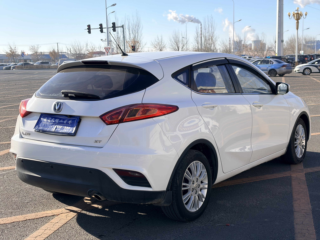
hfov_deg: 36.8
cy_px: 120
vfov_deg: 28.0
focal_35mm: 52
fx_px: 481
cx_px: 160
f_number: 1.6
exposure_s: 1/2545
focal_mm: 5.96
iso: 32
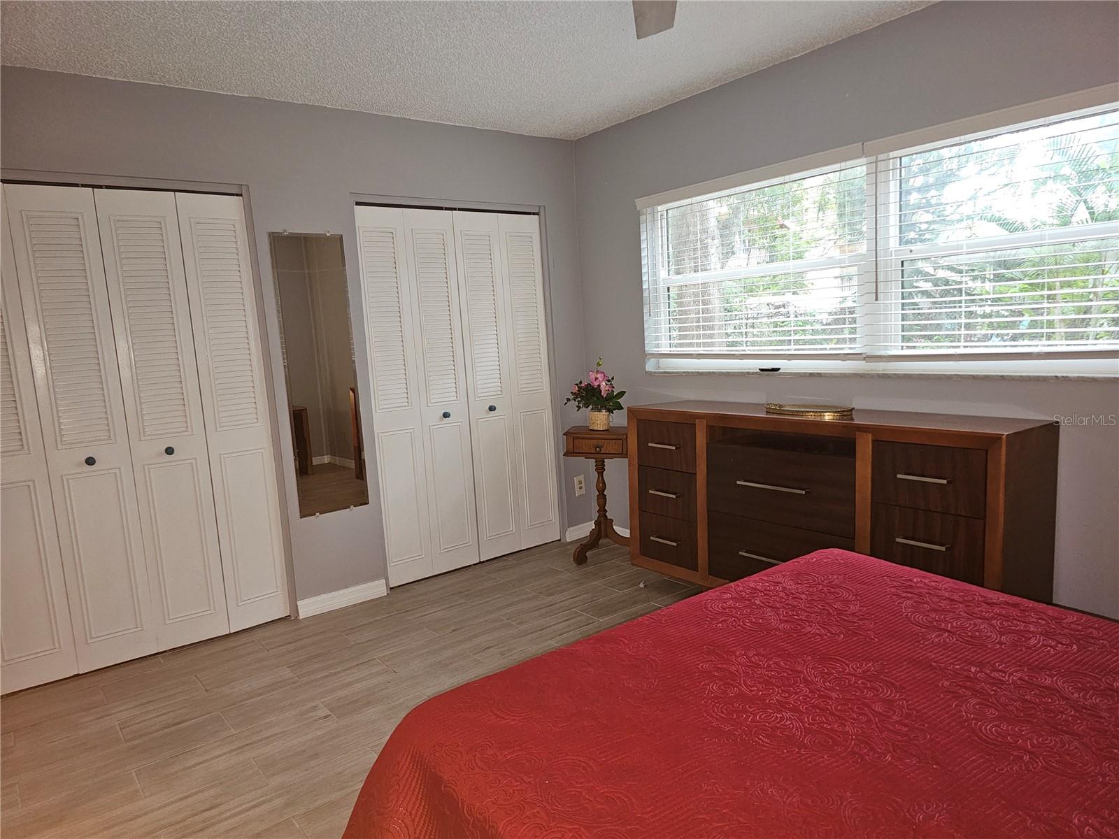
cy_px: 420
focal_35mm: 23
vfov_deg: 58.9
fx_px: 744
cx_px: 560
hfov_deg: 73.9
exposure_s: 1/12
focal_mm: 6.3
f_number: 1.7
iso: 125
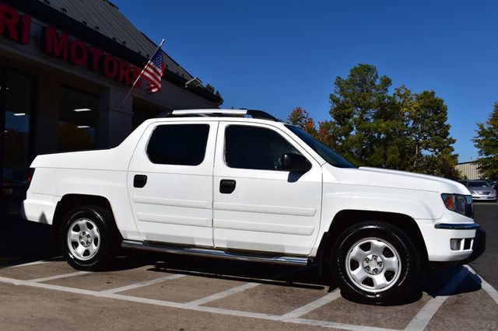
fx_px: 415
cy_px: 166
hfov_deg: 62.0
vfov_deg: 43.6
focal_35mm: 30
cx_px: 249
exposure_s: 1/800
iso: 200
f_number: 13
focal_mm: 20
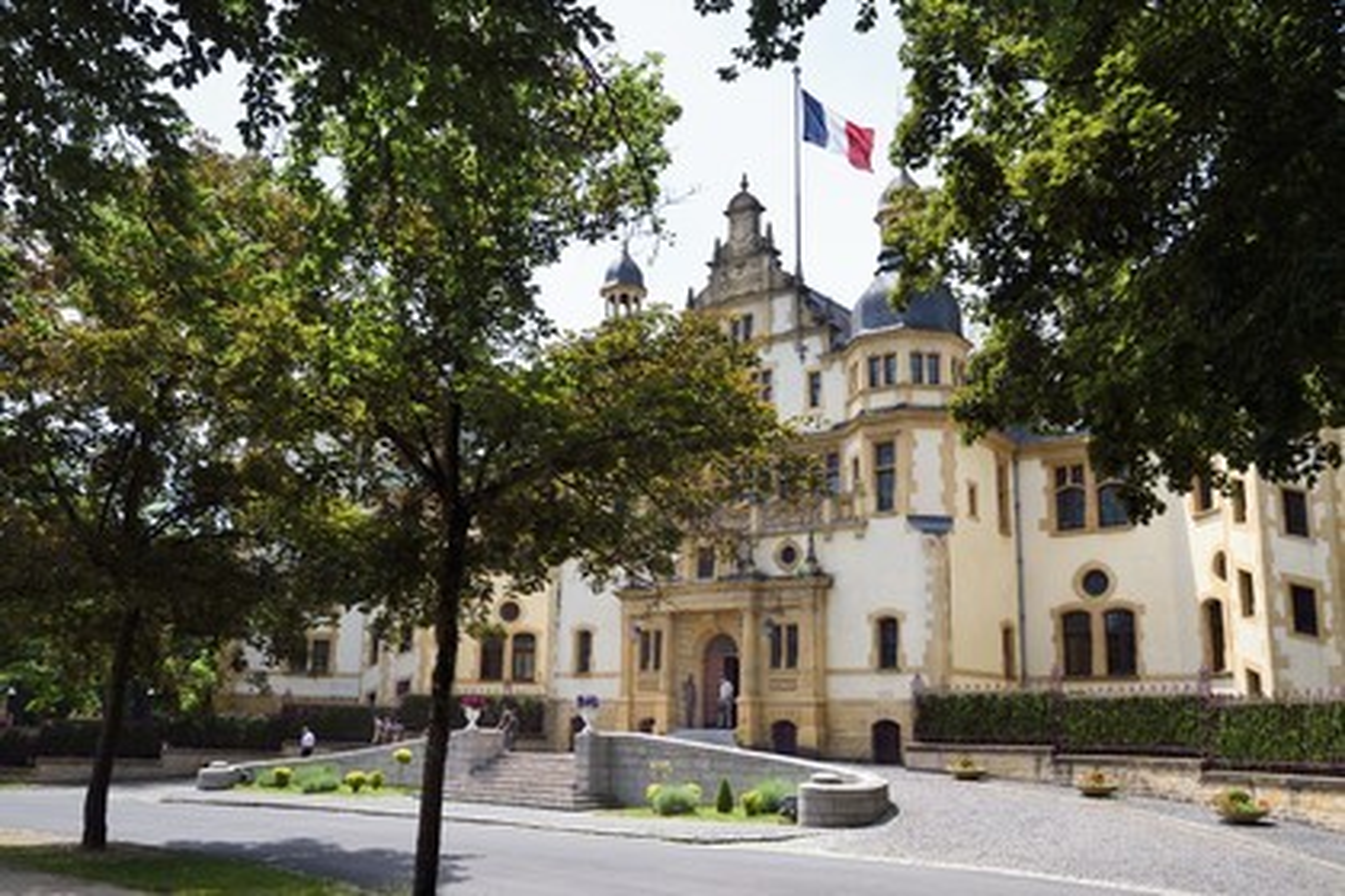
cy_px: 448
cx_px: 672
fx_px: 1195
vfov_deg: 41.1
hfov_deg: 58.7
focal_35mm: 32
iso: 200
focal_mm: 32
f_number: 11
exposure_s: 1/200
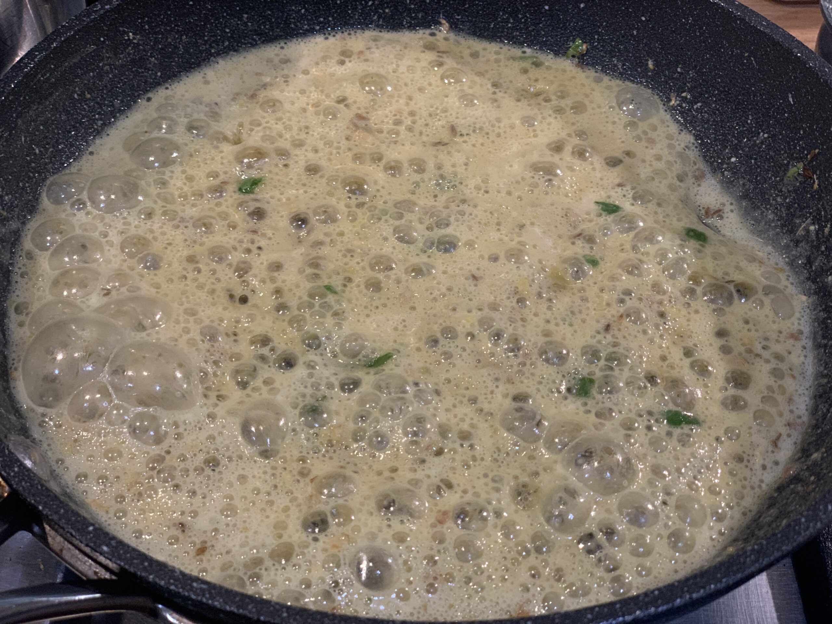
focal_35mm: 52
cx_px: 416
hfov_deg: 36.8
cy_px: 312
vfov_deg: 28.0
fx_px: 1250
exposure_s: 1/50
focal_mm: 6
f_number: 2.4
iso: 160
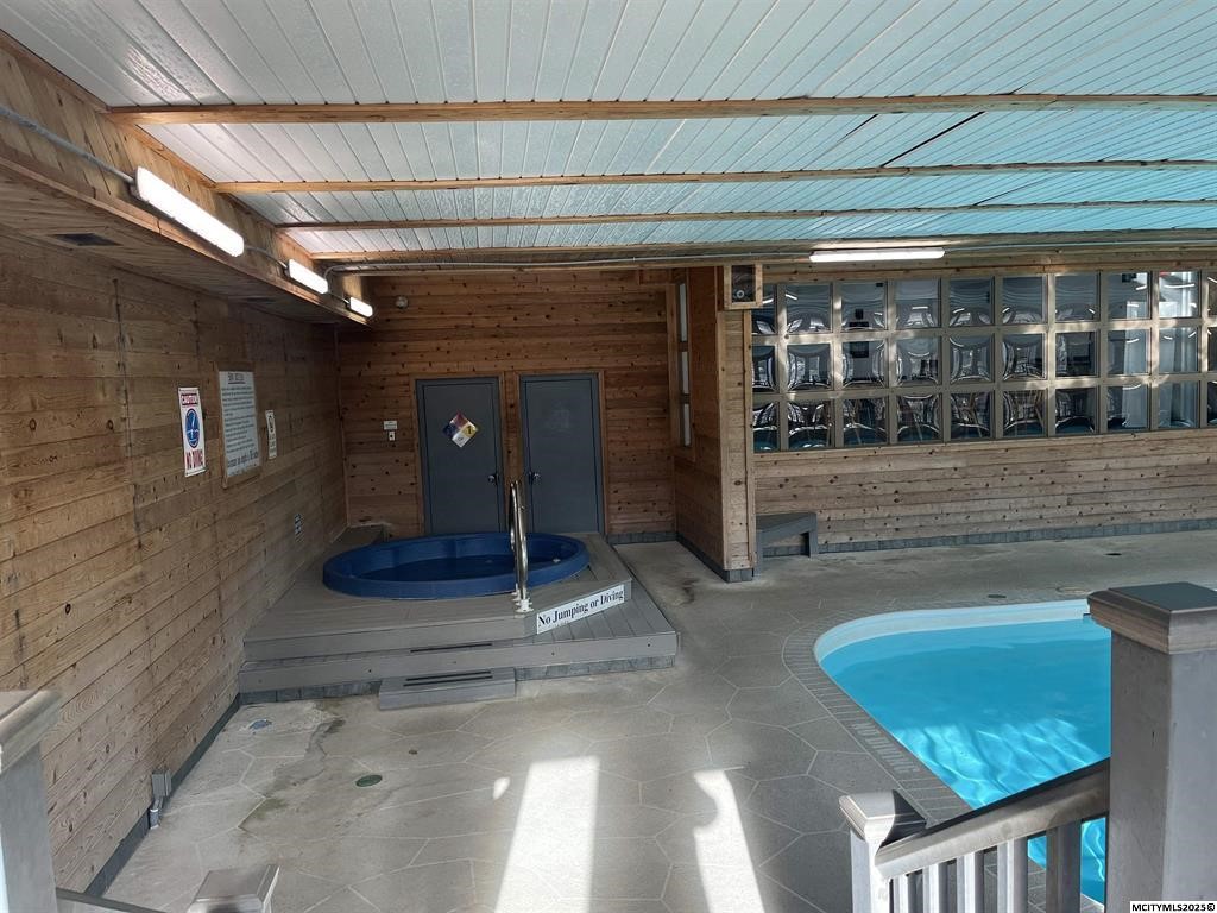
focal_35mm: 26
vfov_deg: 53.1
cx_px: 608
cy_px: 456
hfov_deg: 67.3
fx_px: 914
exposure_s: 1/142
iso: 64
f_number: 1.6
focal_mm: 5.1
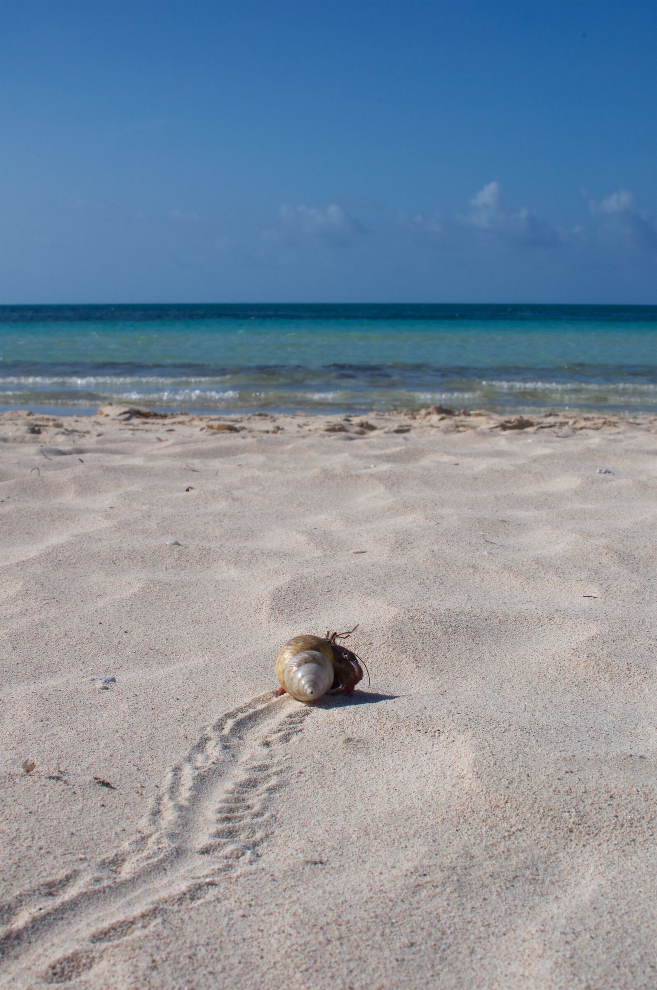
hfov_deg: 25.7
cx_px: 328
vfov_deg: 37.9
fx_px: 1441
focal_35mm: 52
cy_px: 495
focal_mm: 35
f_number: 22
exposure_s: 1/80
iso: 200
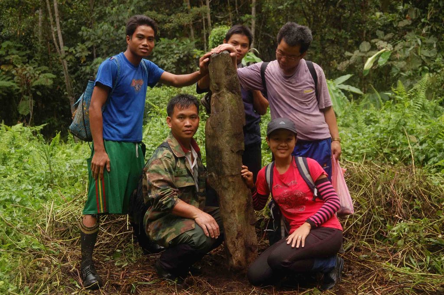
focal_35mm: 39
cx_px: 222
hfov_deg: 49.6
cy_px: 148
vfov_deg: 34.2
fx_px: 481
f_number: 5.6
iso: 200
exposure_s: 1/160
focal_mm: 26
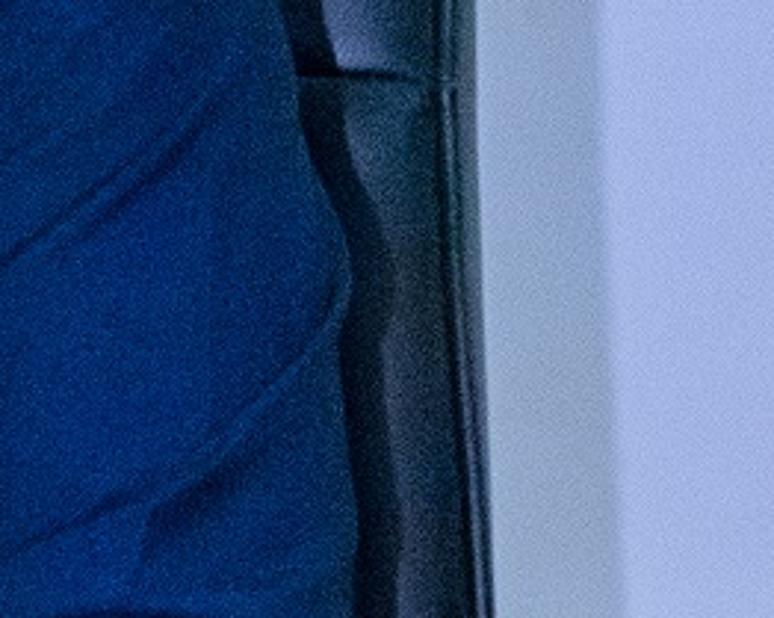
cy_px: 219
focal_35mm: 444
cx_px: -635
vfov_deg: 3.5
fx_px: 10152
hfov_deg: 4.3
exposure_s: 1/125
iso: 5600
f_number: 5.6
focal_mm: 55
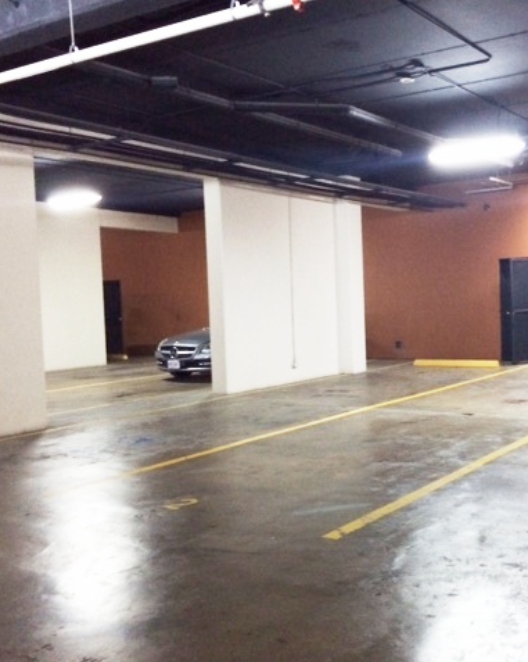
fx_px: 743
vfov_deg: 48.0
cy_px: 332
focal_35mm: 38
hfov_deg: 38.2
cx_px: 392
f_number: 2.2
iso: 320
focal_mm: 4.15
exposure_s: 1/15
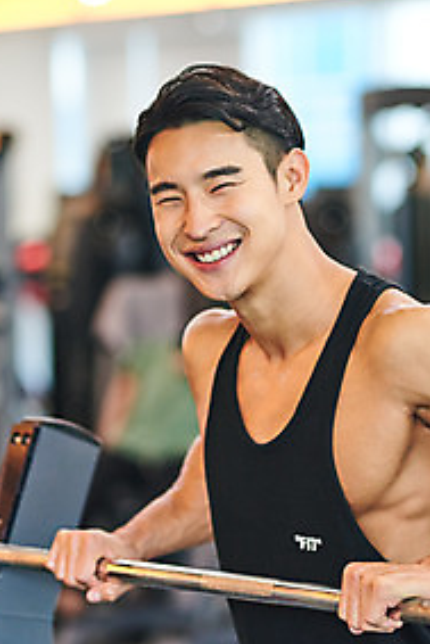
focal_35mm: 180
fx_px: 3221
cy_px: 264
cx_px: 229
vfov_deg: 11.4
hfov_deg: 7.6
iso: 800
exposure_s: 1/400
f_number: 1.8
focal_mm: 85
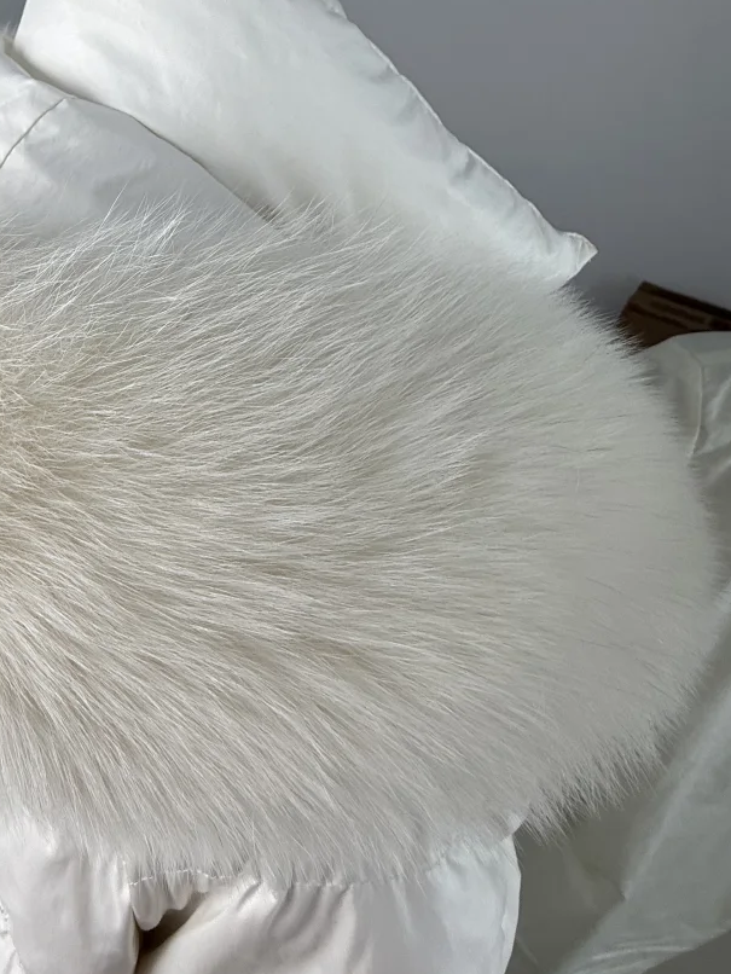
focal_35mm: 25
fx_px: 704
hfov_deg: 50.6
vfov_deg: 67.2
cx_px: 117
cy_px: 314
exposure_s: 1/156
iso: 50
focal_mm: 2.22
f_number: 2.2
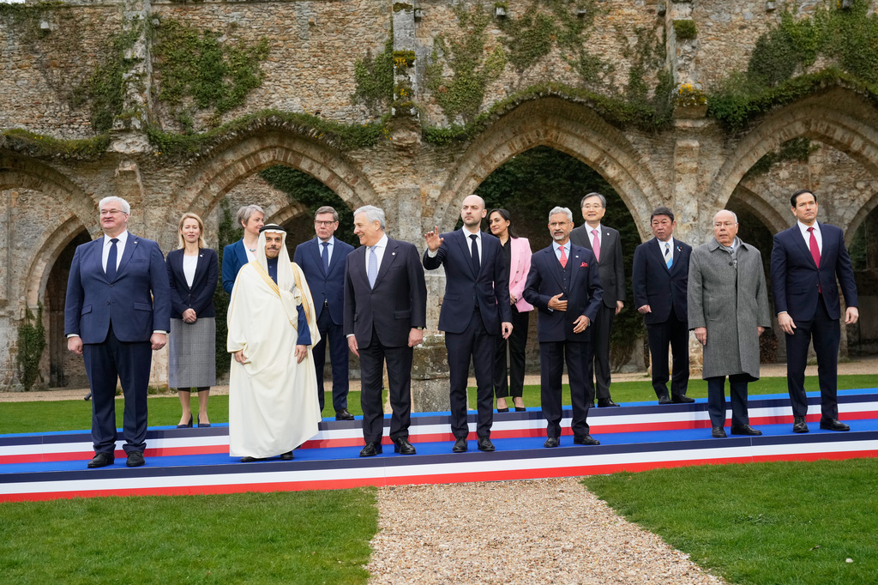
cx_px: 439
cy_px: 292
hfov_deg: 47.4
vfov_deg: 32.6
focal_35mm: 41
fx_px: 1000
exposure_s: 1/1000
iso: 800
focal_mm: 41
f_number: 5.6
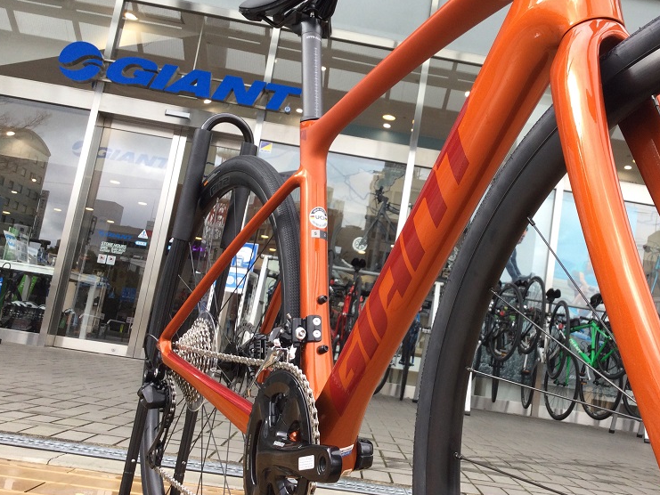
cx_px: 416
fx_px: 782
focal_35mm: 41
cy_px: 217
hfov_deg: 45.3
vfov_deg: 35.1
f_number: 2.4
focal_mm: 3.3
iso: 32
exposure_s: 1/120
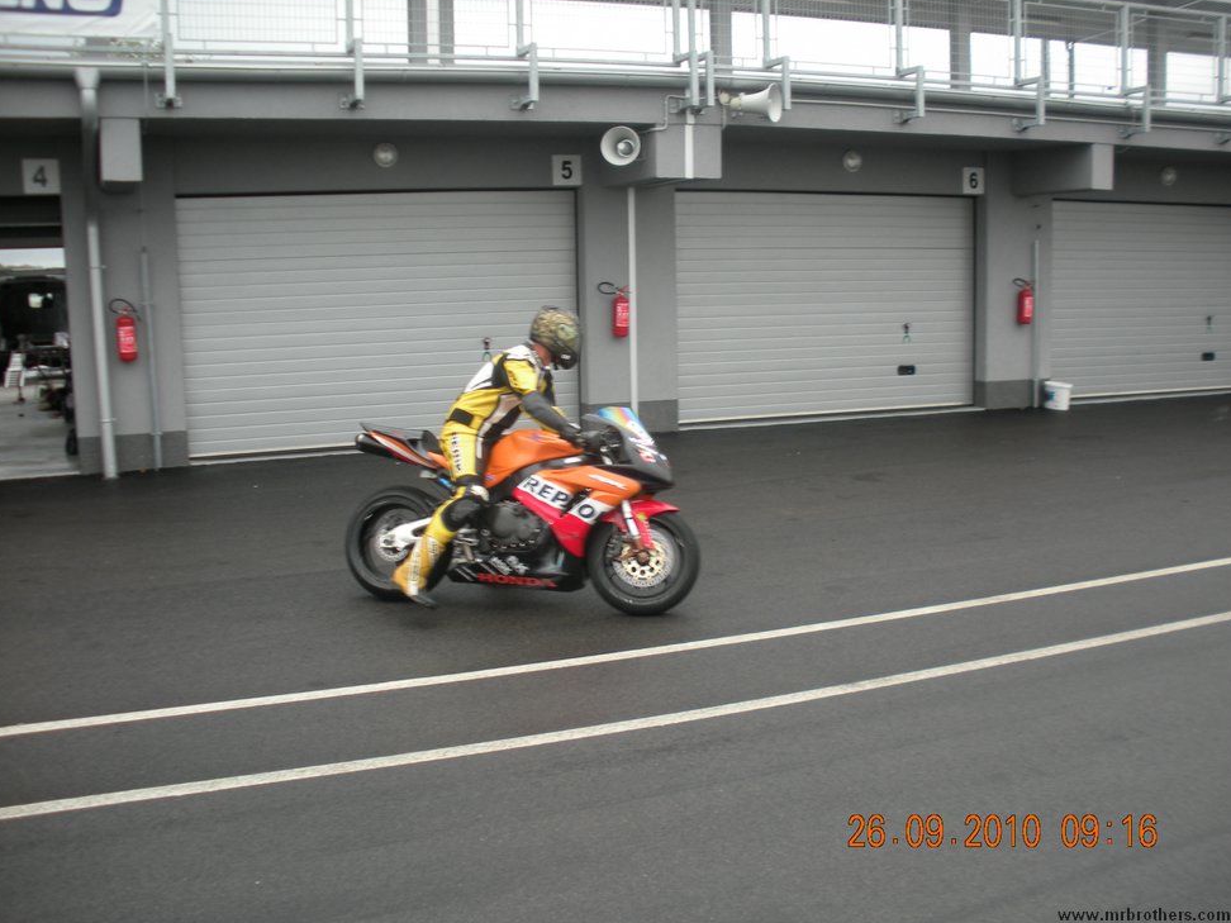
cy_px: 456
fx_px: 1280
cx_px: 604
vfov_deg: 39.7
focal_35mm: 36
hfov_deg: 51.4
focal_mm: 6.3
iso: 64
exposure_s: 1/110
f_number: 3.5
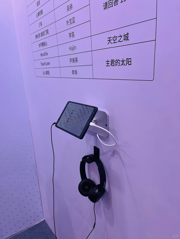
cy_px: 120
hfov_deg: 53.1
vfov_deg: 67.3
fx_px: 180
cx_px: 90
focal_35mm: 26
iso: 32
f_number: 1.6
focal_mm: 5.1
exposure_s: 1/100
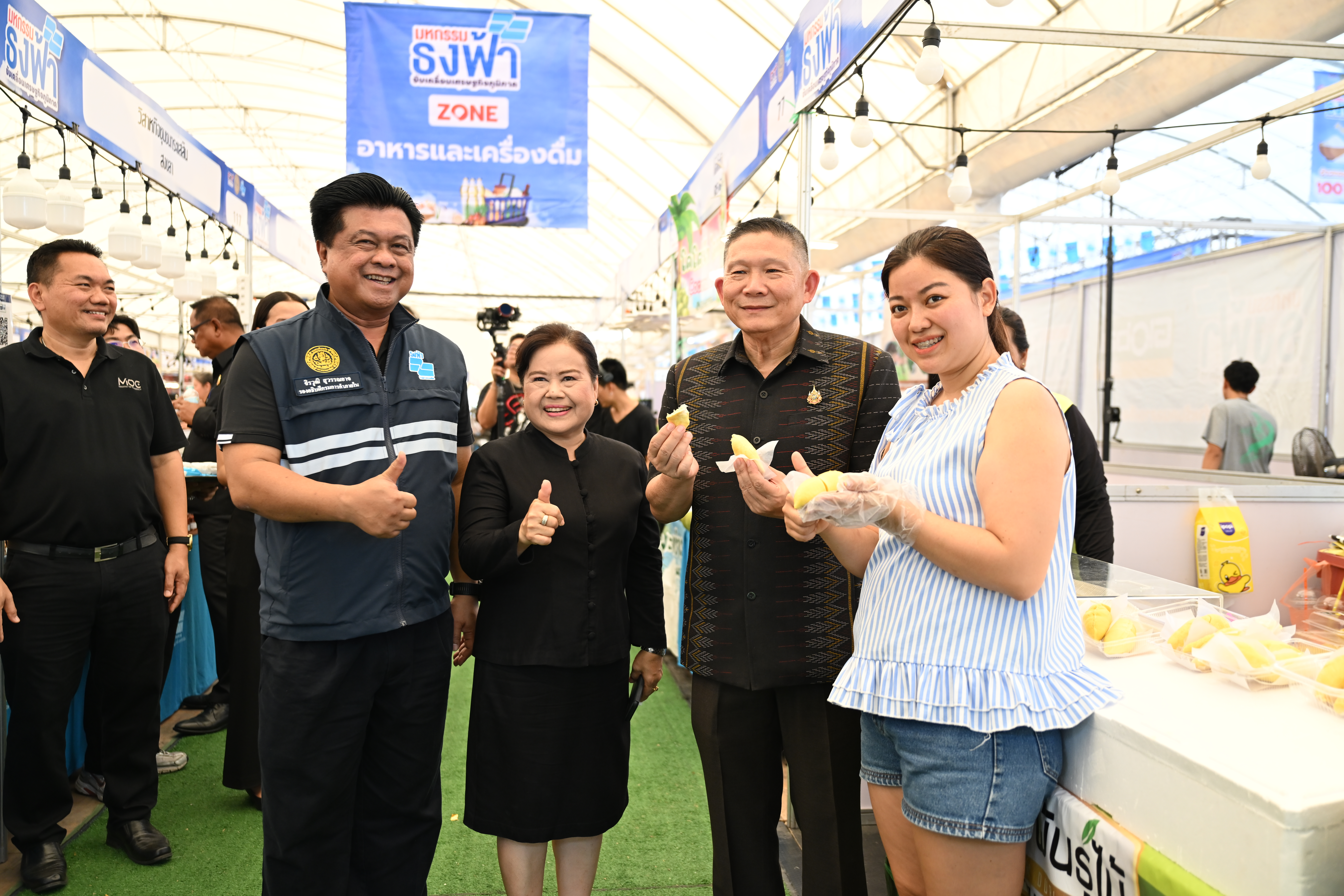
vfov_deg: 43.0
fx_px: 1139
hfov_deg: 61.1
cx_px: 672
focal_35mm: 30
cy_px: 448
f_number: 2.8
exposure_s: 1/400
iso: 500
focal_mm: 30.5
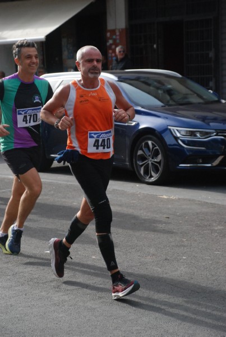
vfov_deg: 17.0
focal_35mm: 120
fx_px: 1124
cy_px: 168
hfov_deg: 11.5
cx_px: 113
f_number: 5.6
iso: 1000
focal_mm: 80
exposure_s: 1/800
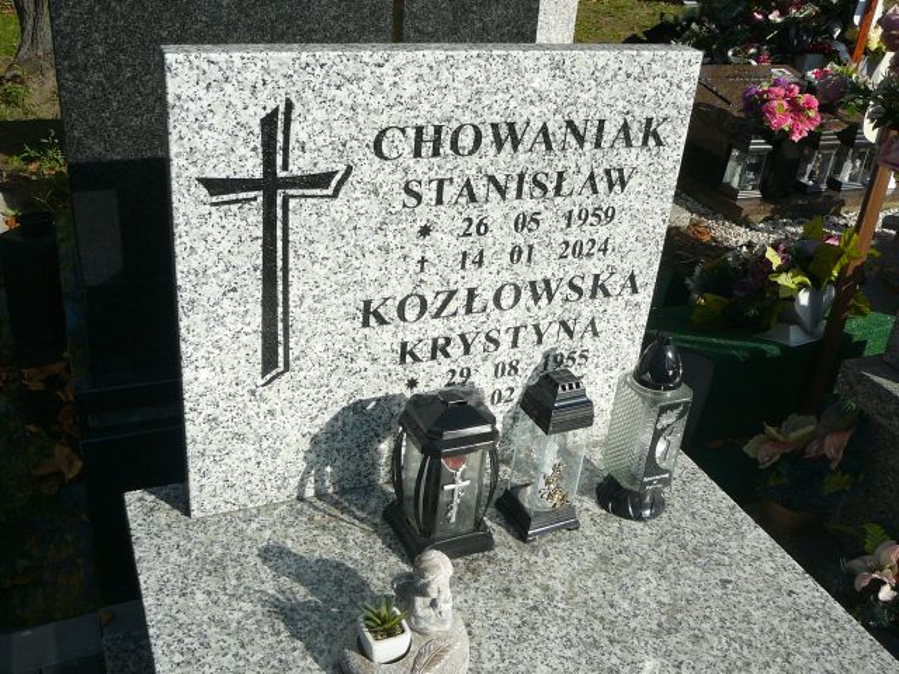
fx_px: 909
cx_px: 450
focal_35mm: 35
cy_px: 337
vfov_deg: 40.7
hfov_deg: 52.6
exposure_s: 1/500
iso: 80
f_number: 5
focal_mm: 5.2
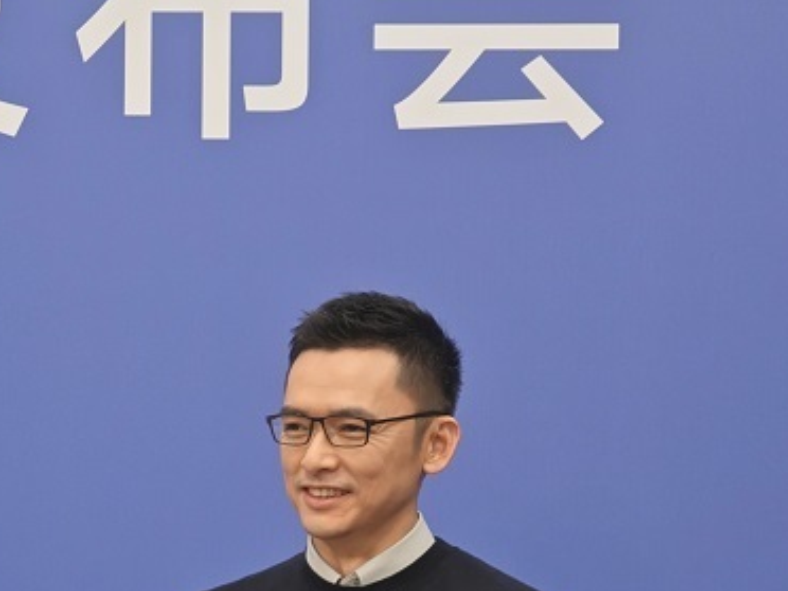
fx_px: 5509
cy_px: 424
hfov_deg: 8.2
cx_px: 220
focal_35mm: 242
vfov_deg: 6.1
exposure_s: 1/50
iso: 400
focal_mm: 19.4
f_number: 2.5
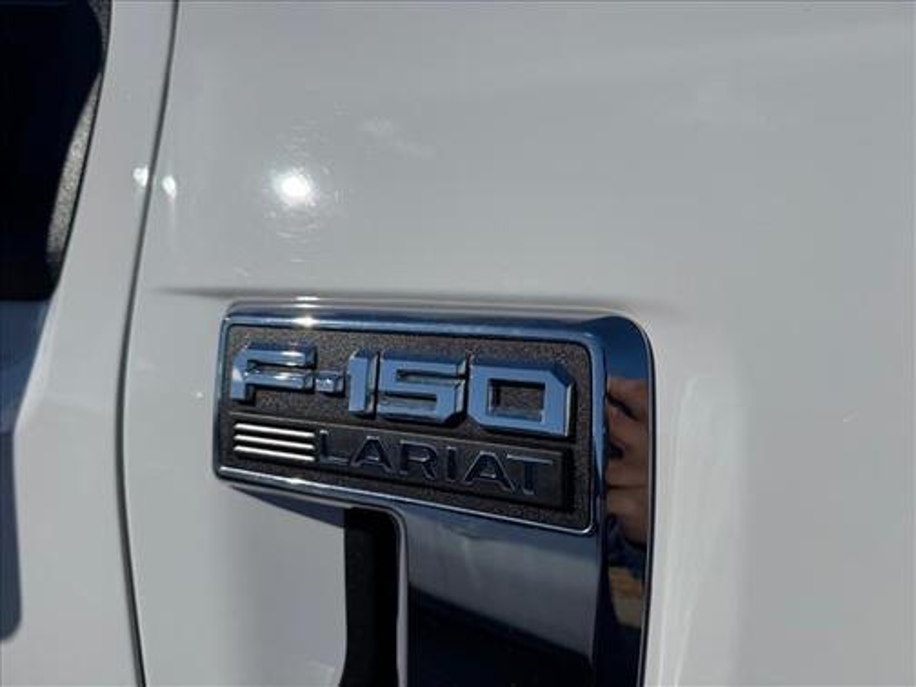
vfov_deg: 56.8
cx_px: 458
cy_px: 344
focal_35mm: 24
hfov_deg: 71.6
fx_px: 635
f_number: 1.78
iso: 64
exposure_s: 1/15152
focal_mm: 6.76
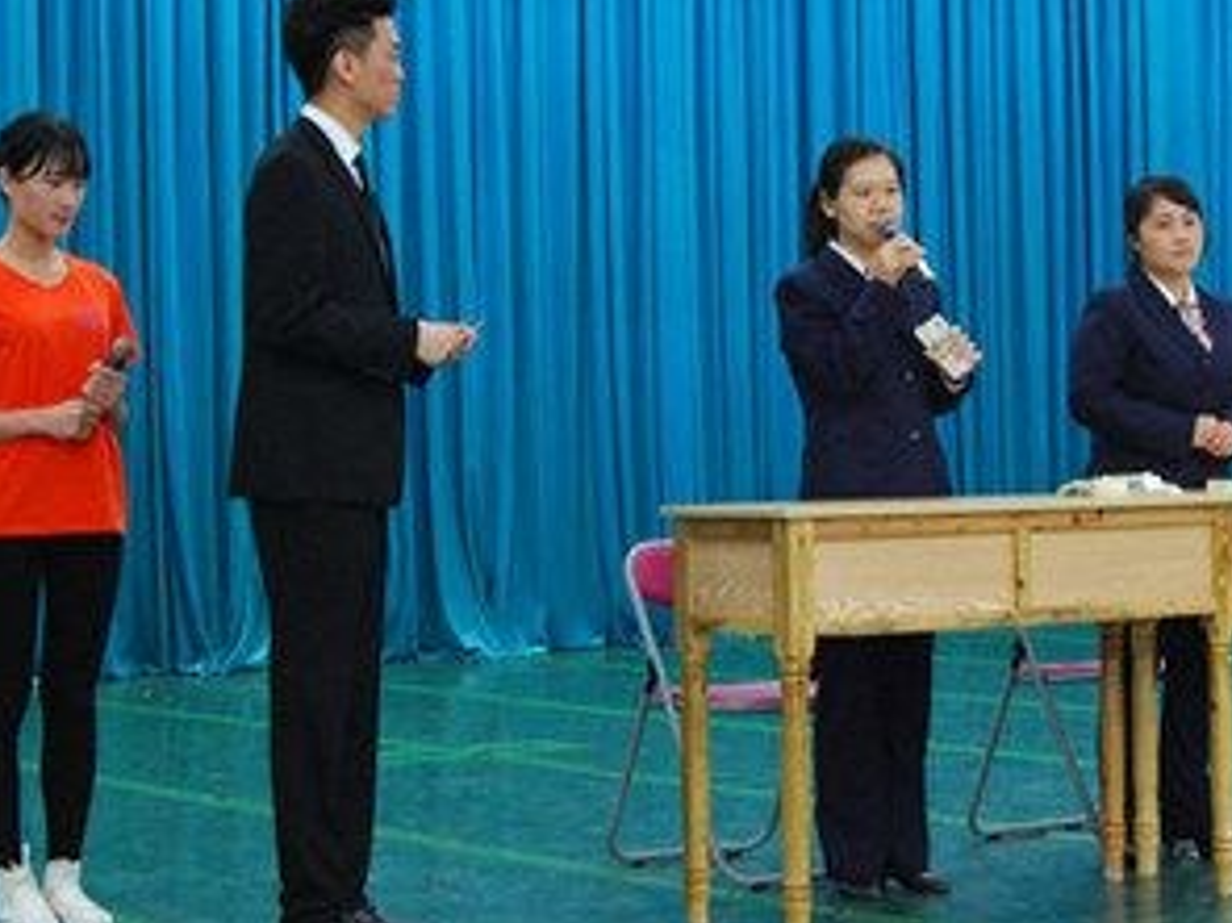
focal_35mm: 94
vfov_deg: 15.7
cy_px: 299
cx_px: 706
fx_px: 3344
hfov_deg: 20.9
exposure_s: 1/13
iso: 800
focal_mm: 32
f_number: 7.1
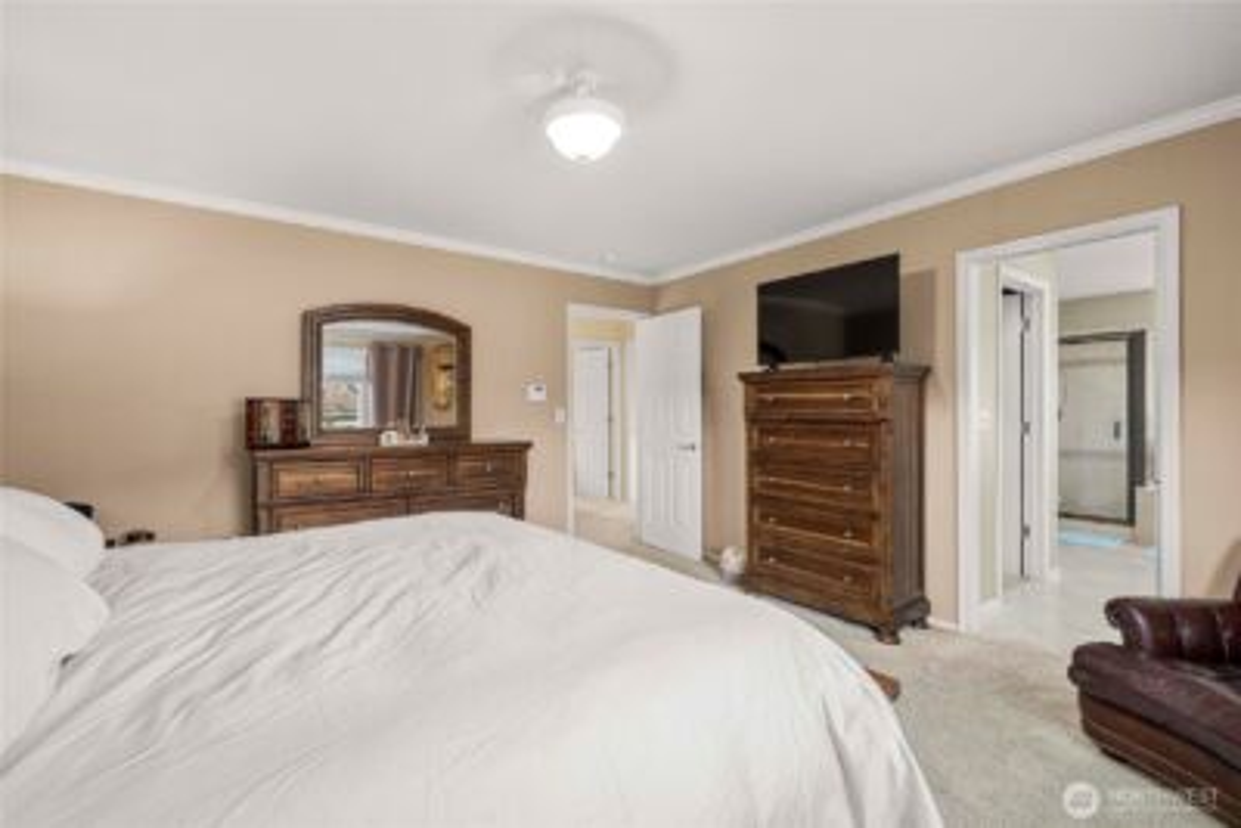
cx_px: 620
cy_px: 414
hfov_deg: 100.4
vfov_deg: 77.4
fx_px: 517
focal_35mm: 15
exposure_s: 1/30
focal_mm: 15
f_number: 6.7
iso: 1000
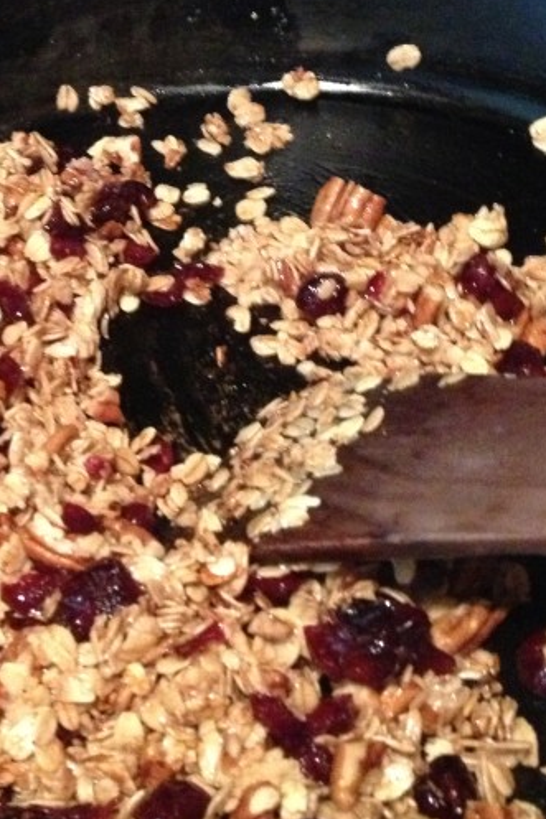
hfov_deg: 18.0
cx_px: 130
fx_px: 1707
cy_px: 282
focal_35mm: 75
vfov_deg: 26.9
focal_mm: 4.28
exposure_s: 1/15
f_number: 2.4
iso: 800
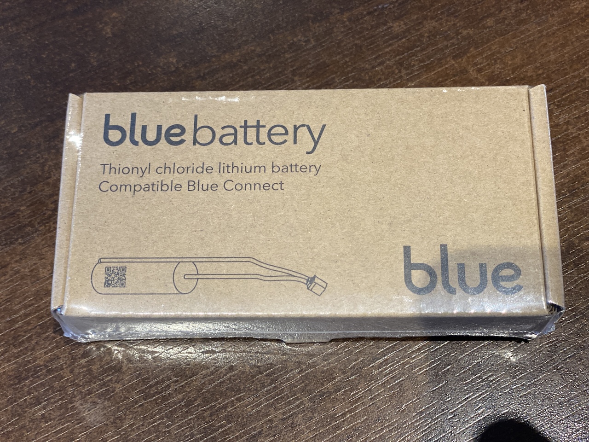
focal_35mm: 52
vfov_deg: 28.0
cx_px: 294
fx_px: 885
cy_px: 221
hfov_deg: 36.8
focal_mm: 6
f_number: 2
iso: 125
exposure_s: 1/33
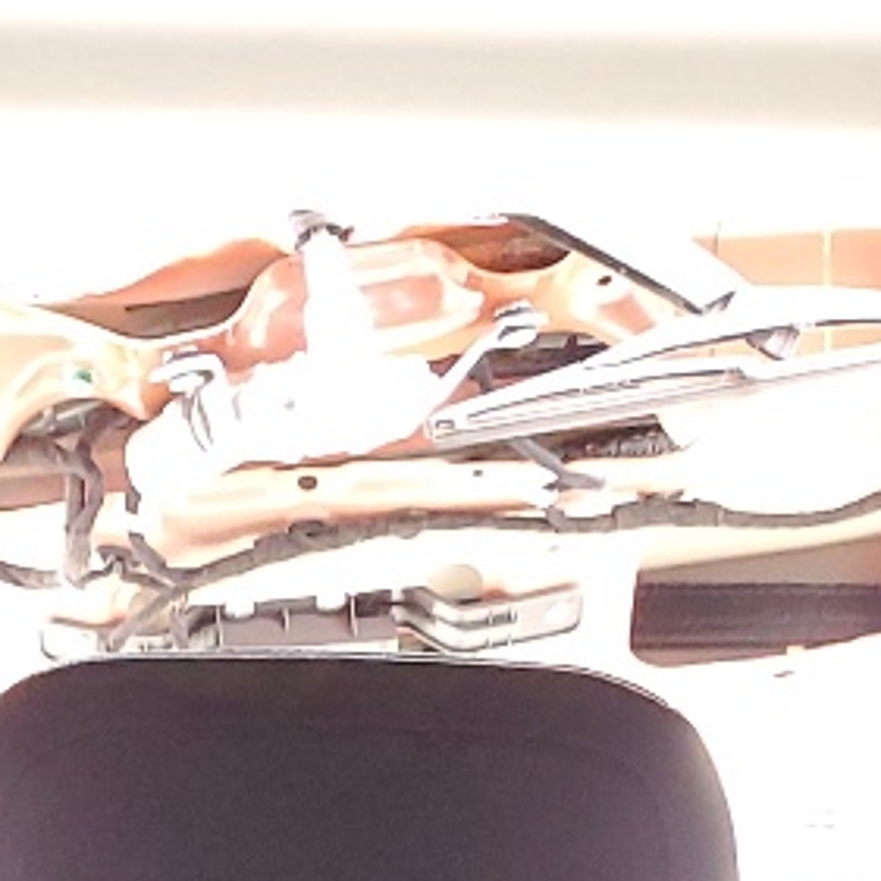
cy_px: 1800
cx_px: 238
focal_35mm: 131
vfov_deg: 11.8
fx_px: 3772
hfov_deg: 13.3
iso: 261
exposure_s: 1/60.2
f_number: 1.5
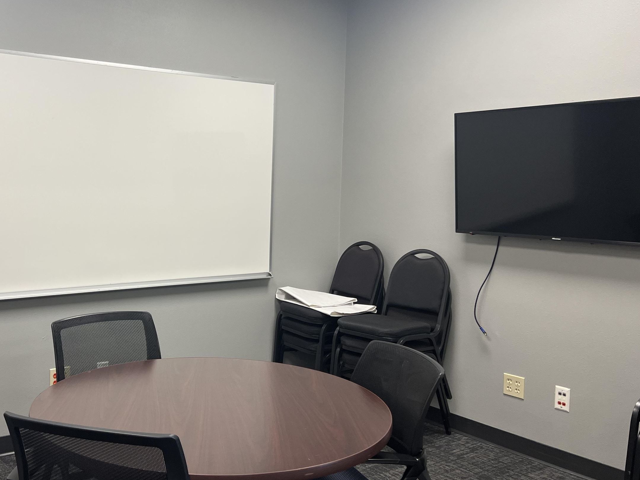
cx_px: 190
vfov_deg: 38.6
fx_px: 684
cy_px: 217
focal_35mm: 37
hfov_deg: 48.9
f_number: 1.5
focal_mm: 5.7
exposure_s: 1/60
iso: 80
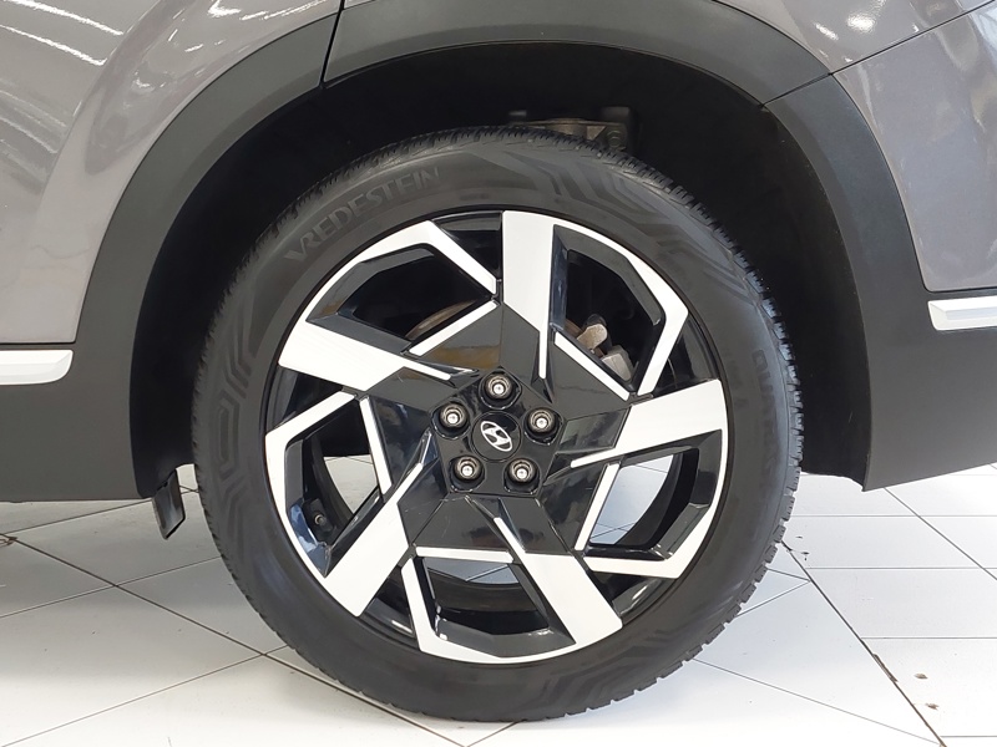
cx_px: 498
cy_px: 374
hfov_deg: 69.4
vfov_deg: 54.9
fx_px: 720
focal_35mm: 25
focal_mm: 5.23
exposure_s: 1/60
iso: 400
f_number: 1.8
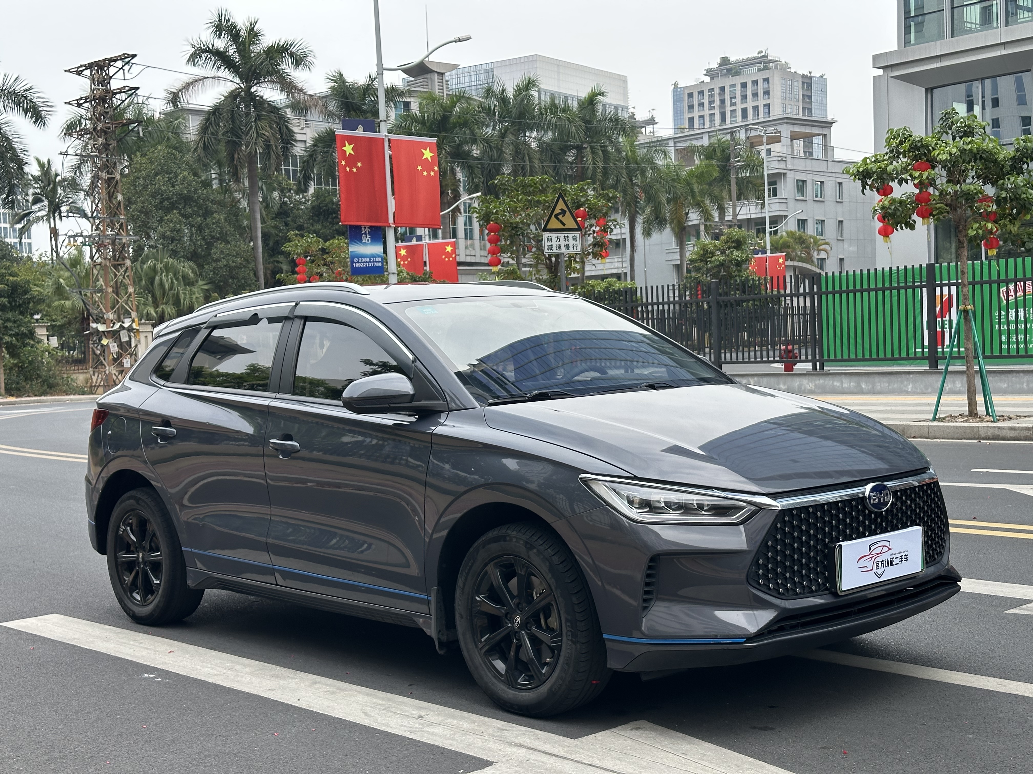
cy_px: 387
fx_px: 1432
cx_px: 516
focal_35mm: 48
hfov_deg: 39.7
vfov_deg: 30.3
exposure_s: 1/1242
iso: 64
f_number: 1.78
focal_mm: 6.86
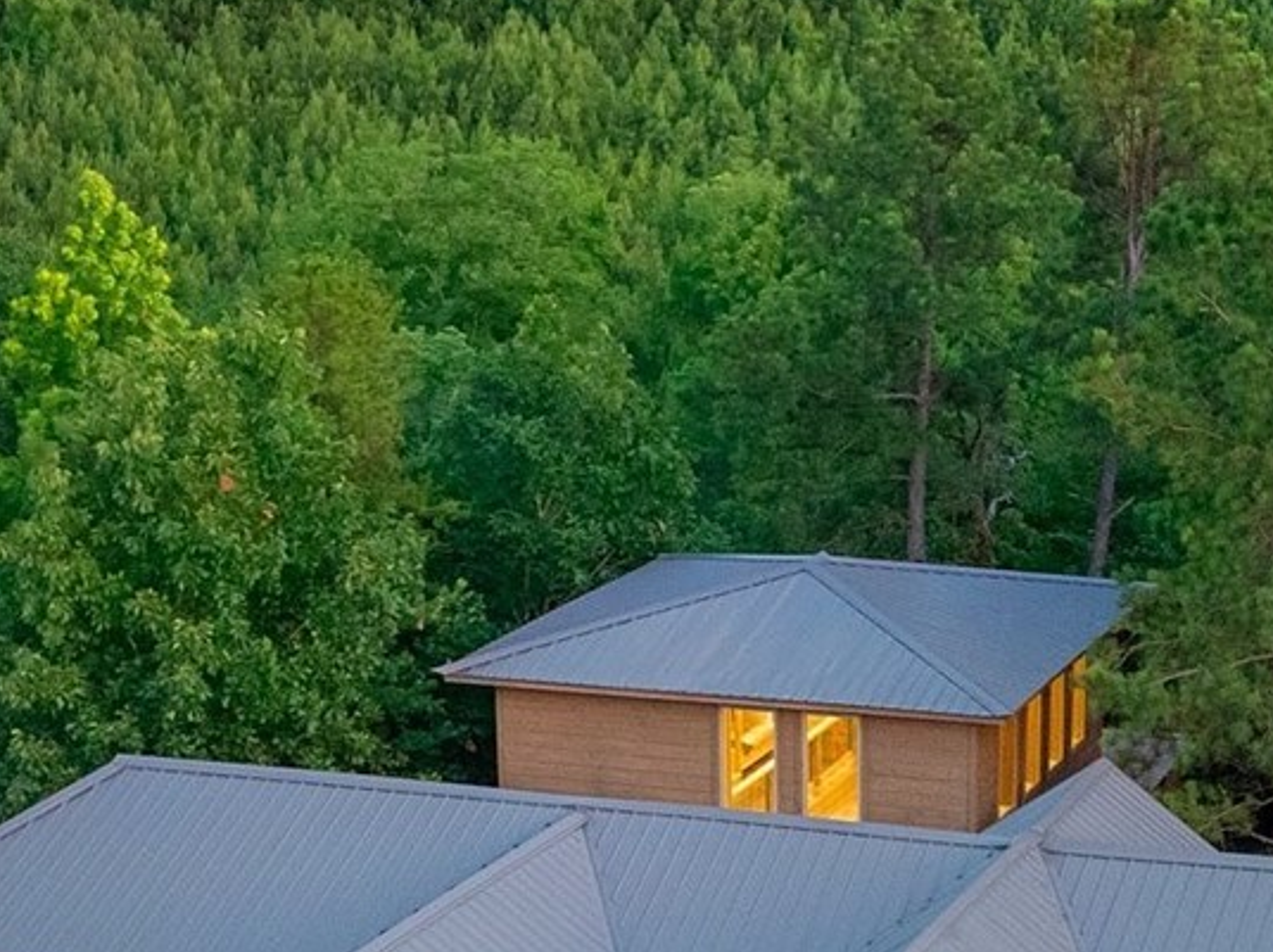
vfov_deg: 16.4
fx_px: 3160
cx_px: 854
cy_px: 1141
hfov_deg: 22.7
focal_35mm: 86
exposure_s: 1/8
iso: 730
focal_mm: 12.29
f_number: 2.8
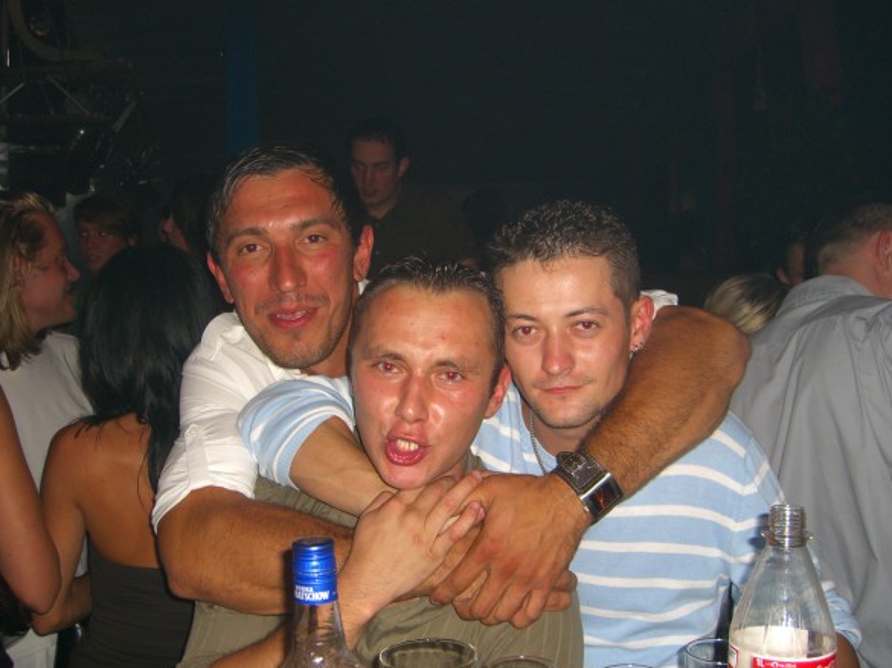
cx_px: 438
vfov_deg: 36.8
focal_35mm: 39
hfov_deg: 47.9
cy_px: 331
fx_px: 1004
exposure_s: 1/60
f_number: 2.8
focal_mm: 7.9
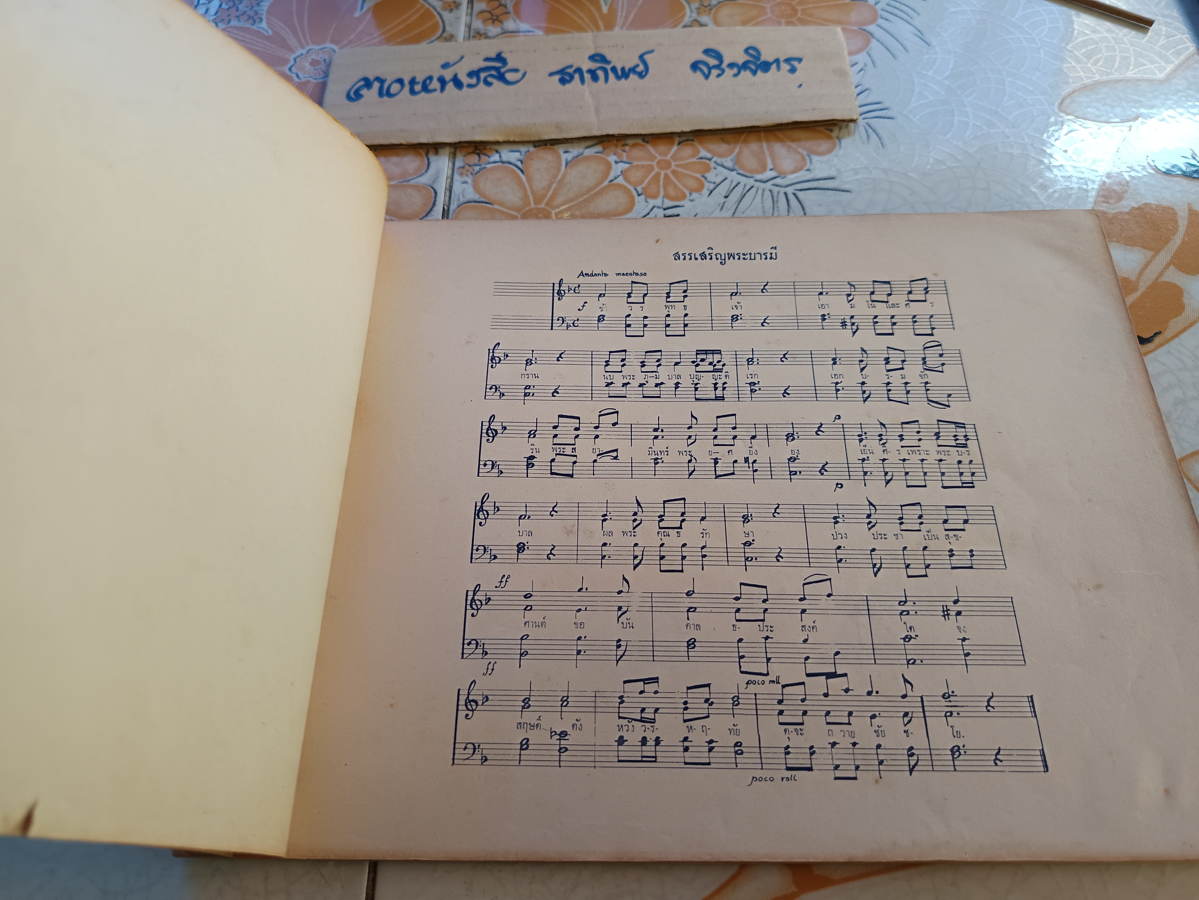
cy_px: 450
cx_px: 600
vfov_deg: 56.8
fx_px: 831
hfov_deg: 71.6
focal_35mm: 24
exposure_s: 1/50
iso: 112
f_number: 1.7
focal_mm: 5.31
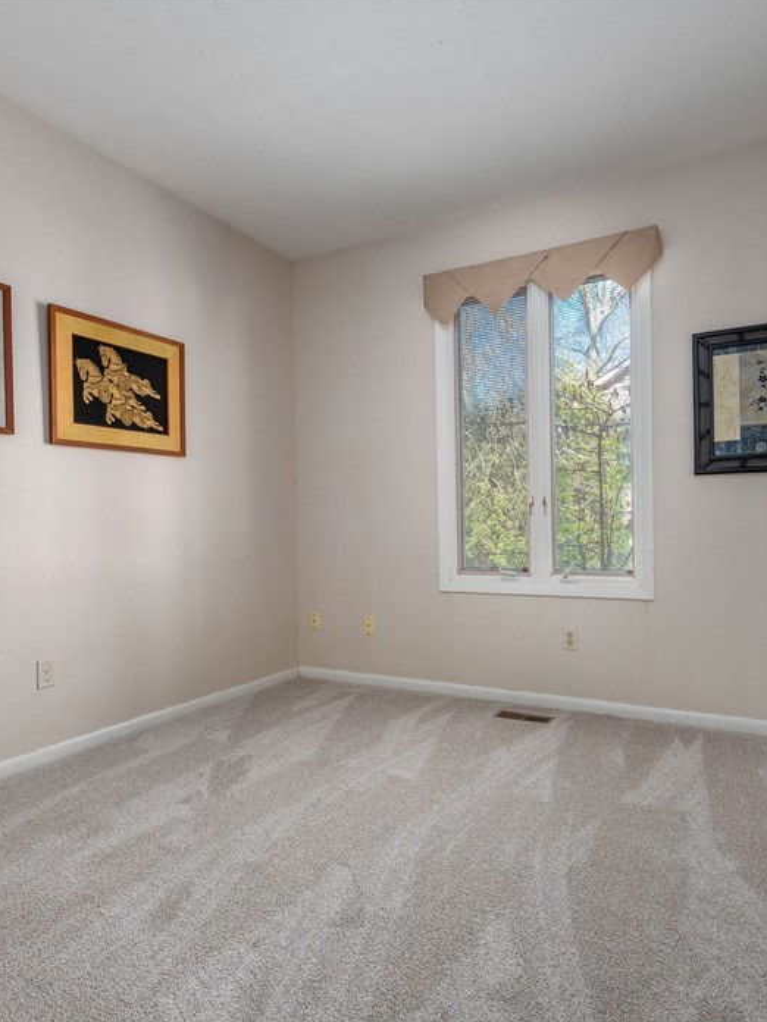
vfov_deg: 79.0
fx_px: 620
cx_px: 395
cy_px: 522
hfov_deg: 63.4
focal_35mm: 21
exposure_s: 1/60
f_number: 9
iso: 200
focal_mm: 14
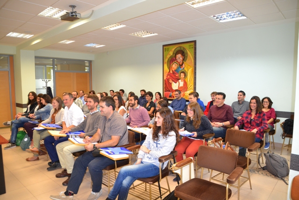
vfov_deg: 53.2
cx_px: 150
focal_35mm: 24
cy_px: 100
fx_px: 199
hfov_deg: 73.7
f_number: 3.5
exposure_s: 1/60
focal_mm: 16
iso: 800
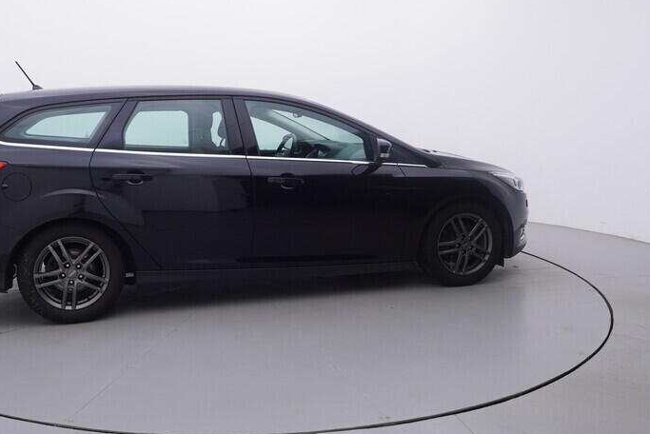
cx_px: 242
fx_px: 610
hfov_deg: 55.4
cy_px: 192
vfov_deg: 39.1
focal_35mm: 34
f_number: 5
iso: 200
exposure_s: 1/80
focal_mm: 15
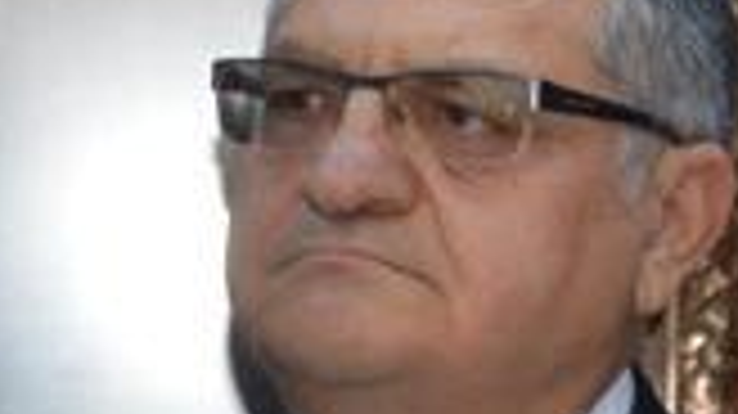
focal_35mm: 501
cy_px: 333
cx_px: -783
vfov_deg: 2.4
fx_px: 9798
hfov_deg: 4.3
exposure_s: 1/60
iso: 800
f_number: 5.3
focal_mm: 70
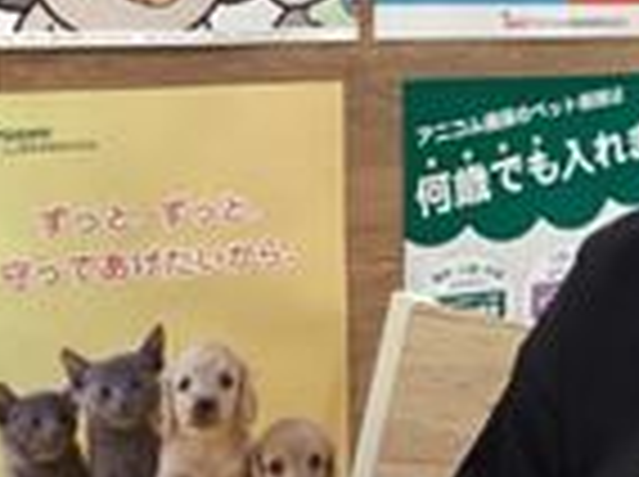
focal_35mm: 131
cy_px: 315
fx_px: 2414
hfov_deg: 13.6
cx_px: 1116
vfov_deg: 11.3
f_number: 2.4
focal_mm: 3.3
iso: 80
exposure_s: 1/50
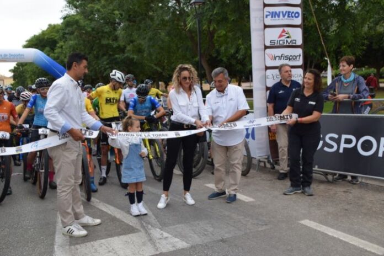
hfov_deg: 49.6
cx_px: 192
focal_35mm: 39
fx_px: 416
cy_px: 128
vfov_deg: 34.2
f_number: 6.3
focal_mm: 26
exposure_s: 1/160
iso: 400
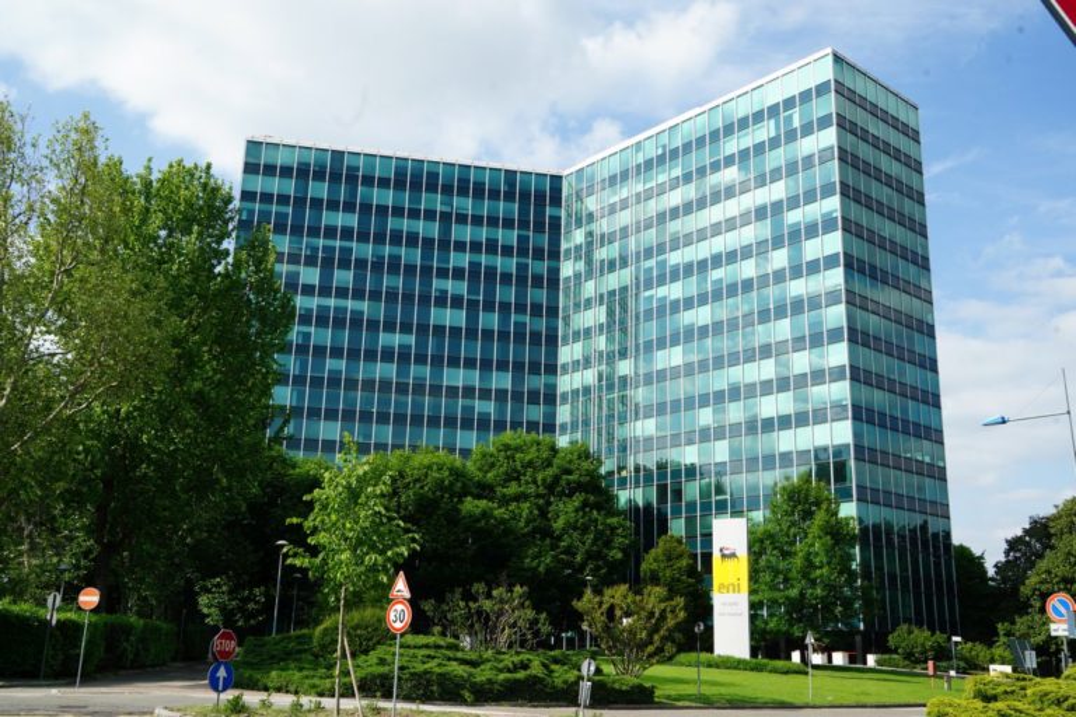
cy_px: 358
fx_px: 986
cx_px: 538
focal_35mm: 33
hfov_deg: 57.2
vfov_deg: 40.0
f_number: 11
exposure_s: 1/640
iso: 800
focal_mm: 33
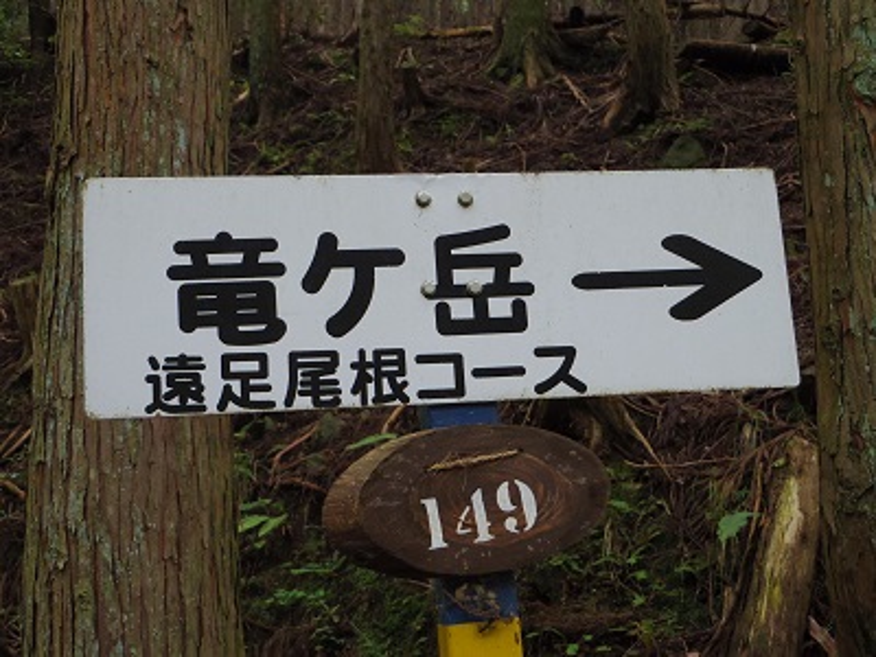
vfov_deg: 30.9
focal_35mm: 47
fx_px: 1189
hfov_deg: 40.4
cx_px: 438
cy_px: 328
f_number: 3.5
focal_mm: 10.2
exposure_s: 1/60
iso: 800
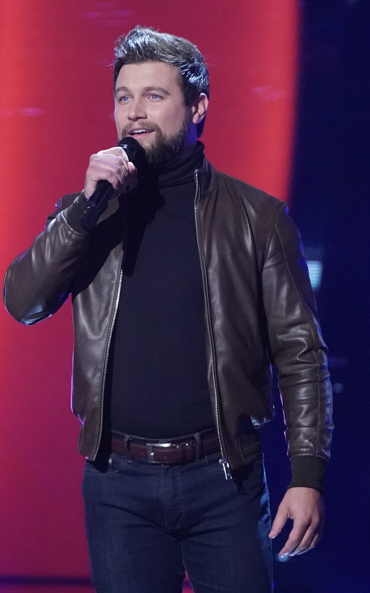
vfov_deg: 3.4
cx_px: 93
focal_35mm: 626
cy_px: 296
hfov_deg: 2.1
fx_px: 10098
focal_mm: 273
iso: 10000
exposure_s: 1/250
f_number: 4
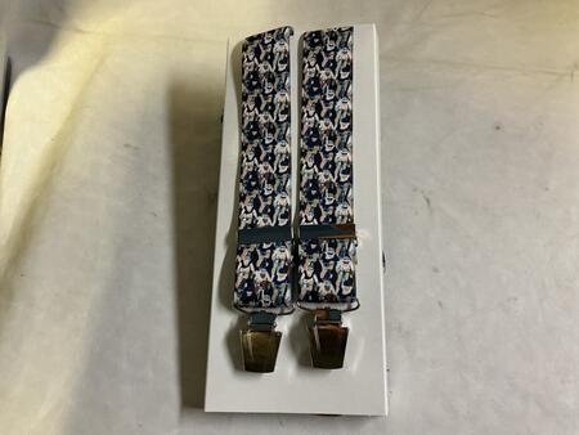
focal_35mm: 29
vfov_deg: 48.3
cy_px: 218
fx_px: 485
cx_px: 290
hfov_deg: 61.6
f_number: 1.8
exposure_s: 1/50
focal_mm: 3
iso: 125
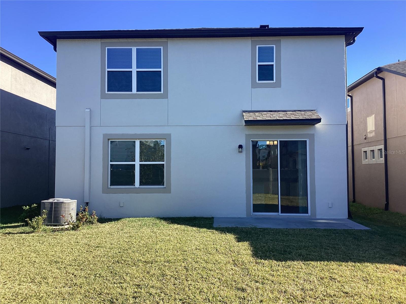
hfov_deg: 58.4
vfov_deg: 45.4
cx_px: 203
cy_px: 152
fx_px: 364
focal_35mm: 31
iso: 25
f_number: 2.4
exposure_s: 1/525
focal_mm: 3.3
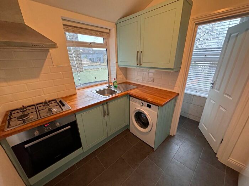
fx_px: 101
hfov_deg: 102.1
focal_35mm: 14
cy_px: 93
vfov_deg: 85.7
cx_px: 124
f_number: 2.2
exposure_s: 1/61
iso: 320
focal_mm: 2.22
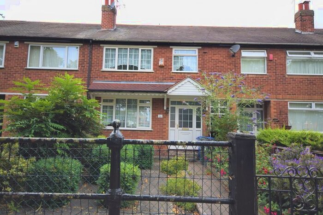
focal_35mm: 21
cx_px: 162
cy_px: 108
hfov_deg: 81.2
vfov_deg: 59.5
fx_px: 188
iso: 100
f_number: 5
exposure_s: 1/100
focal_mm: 14
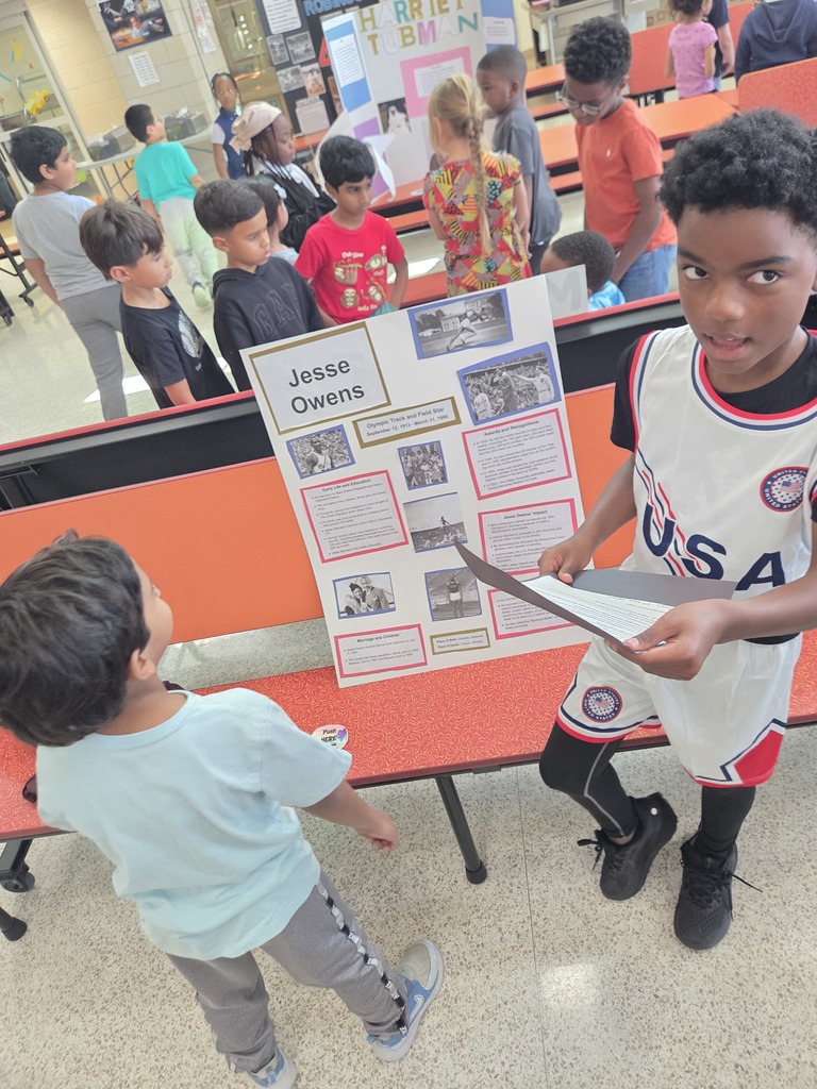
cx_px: 408
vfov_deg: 73.9
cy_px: 544
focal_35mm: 23
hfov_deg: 58.9
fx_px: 724
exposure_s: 1/120
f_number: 1.8
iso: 400
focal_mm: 5.4
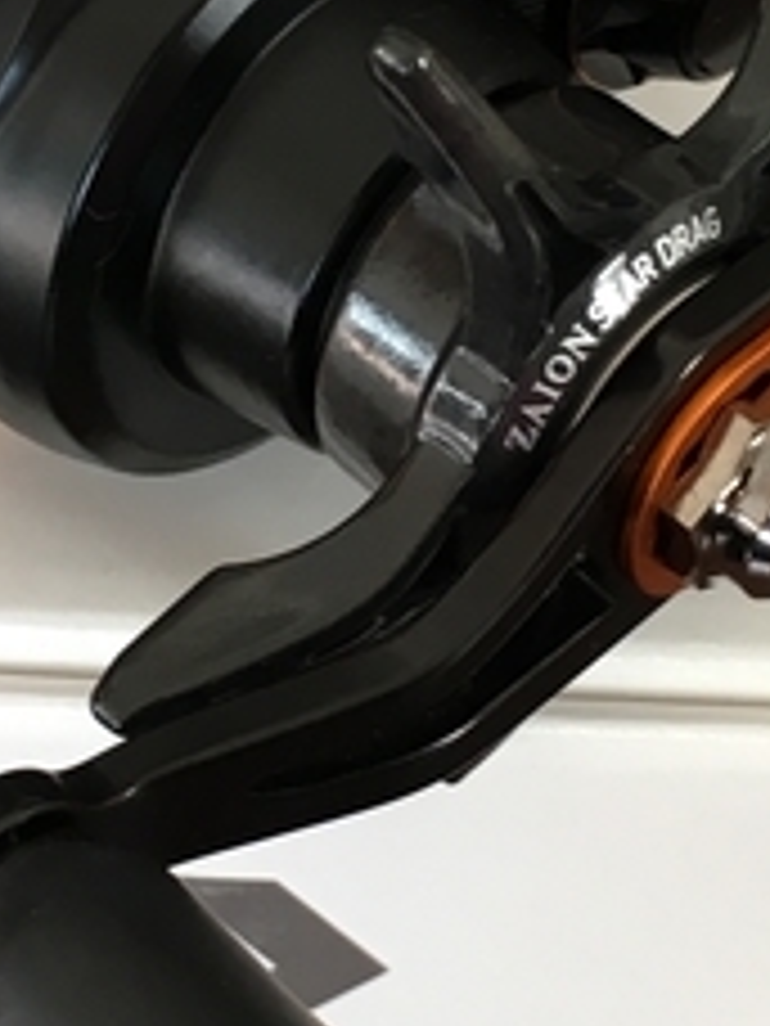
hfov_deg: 11.4
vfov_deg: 15.1
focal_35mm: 130
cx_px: 387
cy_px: 333
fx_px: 3856
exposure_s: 1/30
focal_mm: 4.15
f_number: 2.2
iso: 50
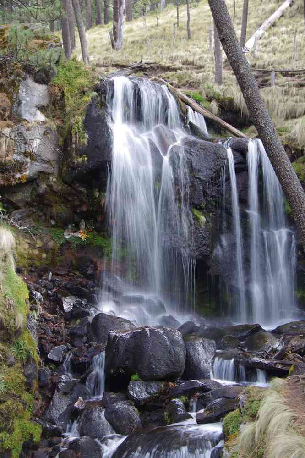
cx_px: 152
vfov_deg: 37.9
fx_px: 667
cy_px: 229
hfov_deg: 25.8
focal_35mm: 52
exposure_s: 1/6
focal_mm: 35
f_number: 6.3
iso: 100
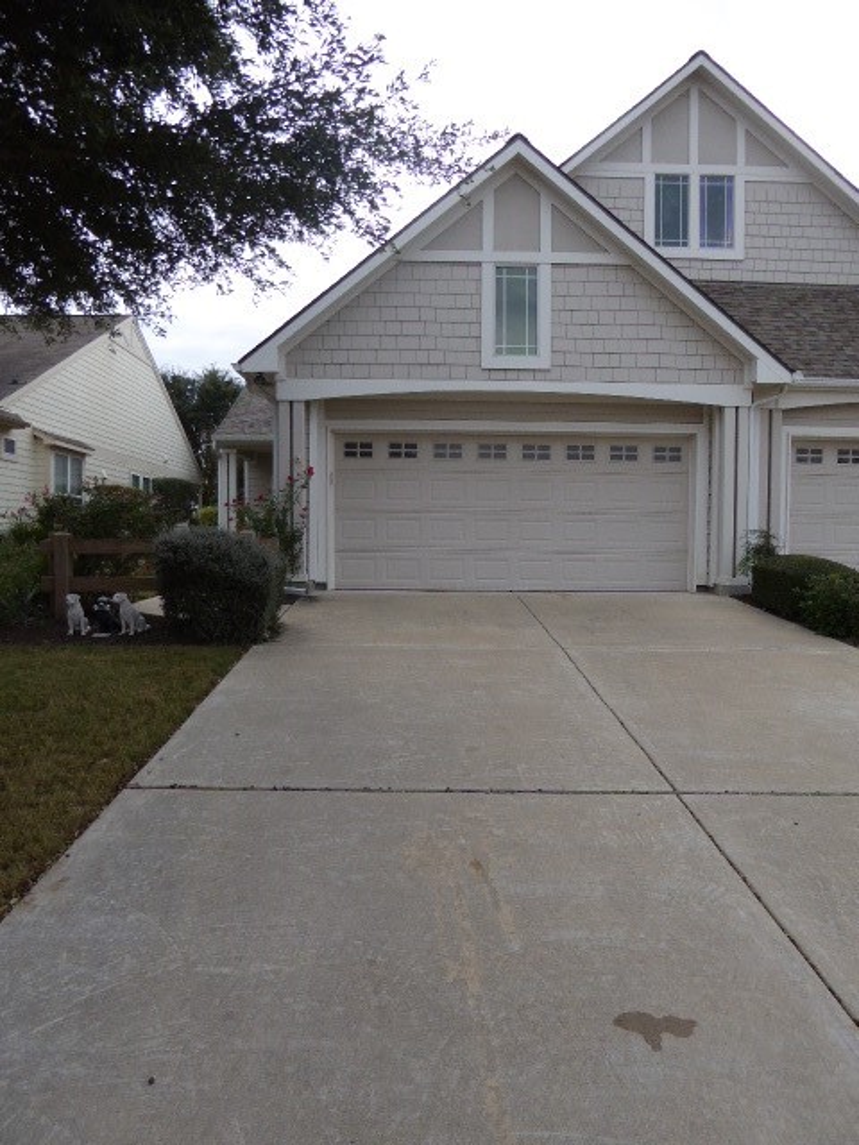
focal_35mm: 25
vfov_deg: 69.4
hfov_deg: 54.9
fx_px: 827
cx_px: 430
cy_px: 572
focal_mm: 4.3
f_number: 3.3
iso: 100
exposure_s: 1/200
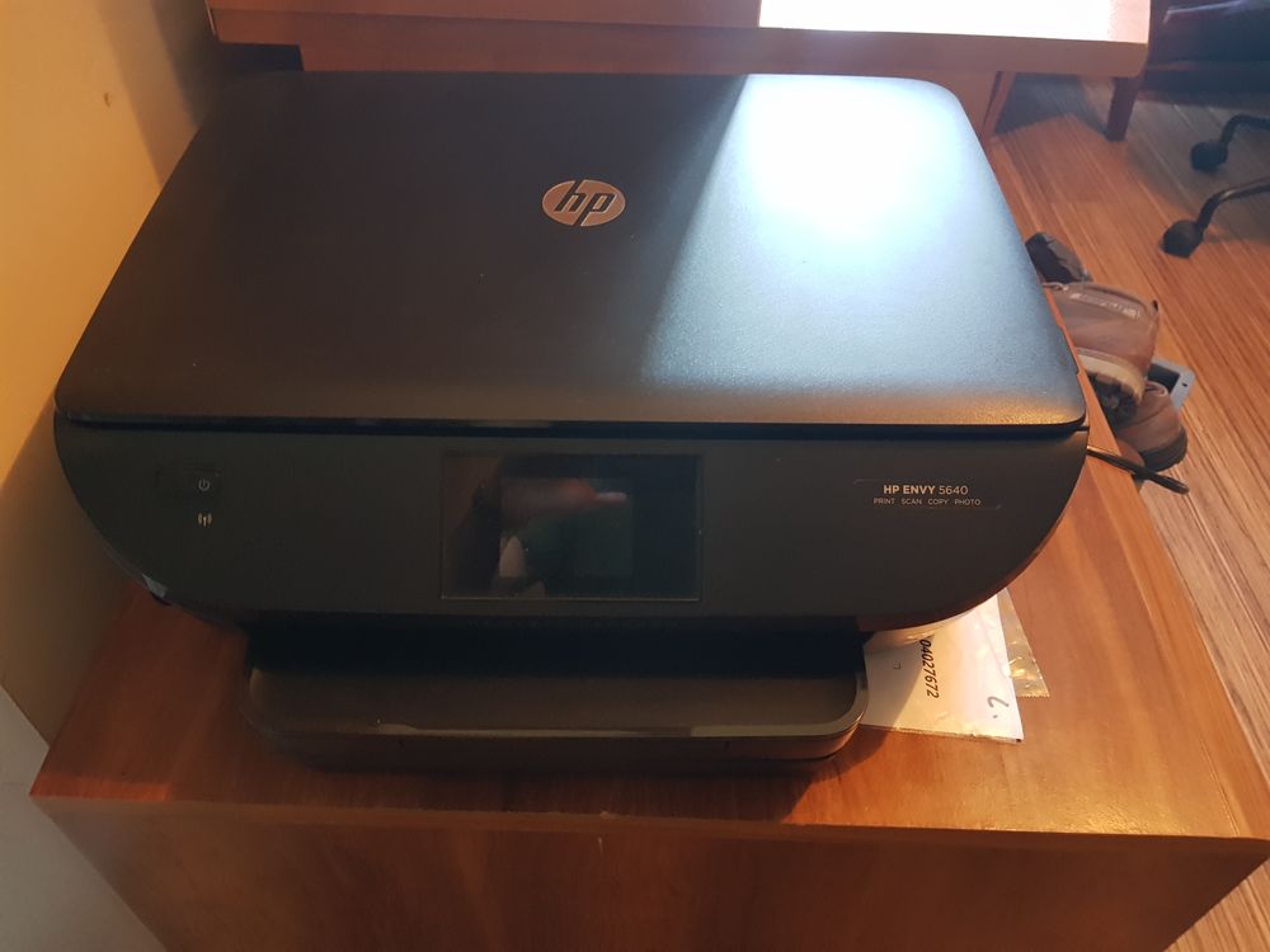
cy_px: 476
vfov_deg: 53.1
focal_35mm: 26
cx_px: 635
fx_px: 954
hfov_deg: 67.3
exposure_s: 1/10
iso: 320
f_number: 1.7
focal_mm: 4.2
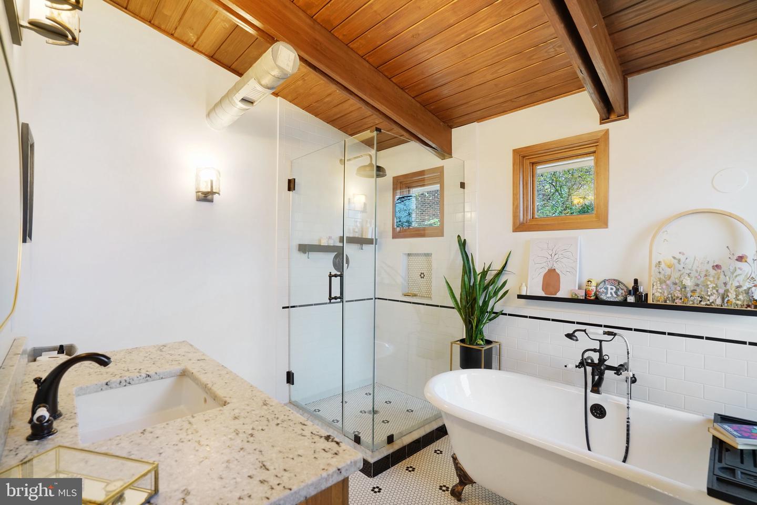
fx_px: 336
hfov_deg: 96.7
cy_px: 252
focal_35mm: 16
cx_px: 378
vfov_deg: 73.7
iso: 1250
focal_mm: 16
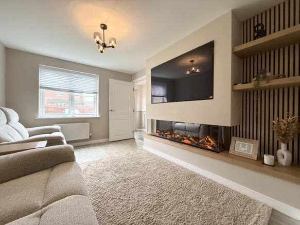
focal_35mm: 14
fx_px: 121
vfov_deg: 85.7
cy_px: 112
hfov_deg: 102.1
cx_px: 150
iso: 400
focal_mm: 2.22
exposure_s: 1/100
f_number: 2.2
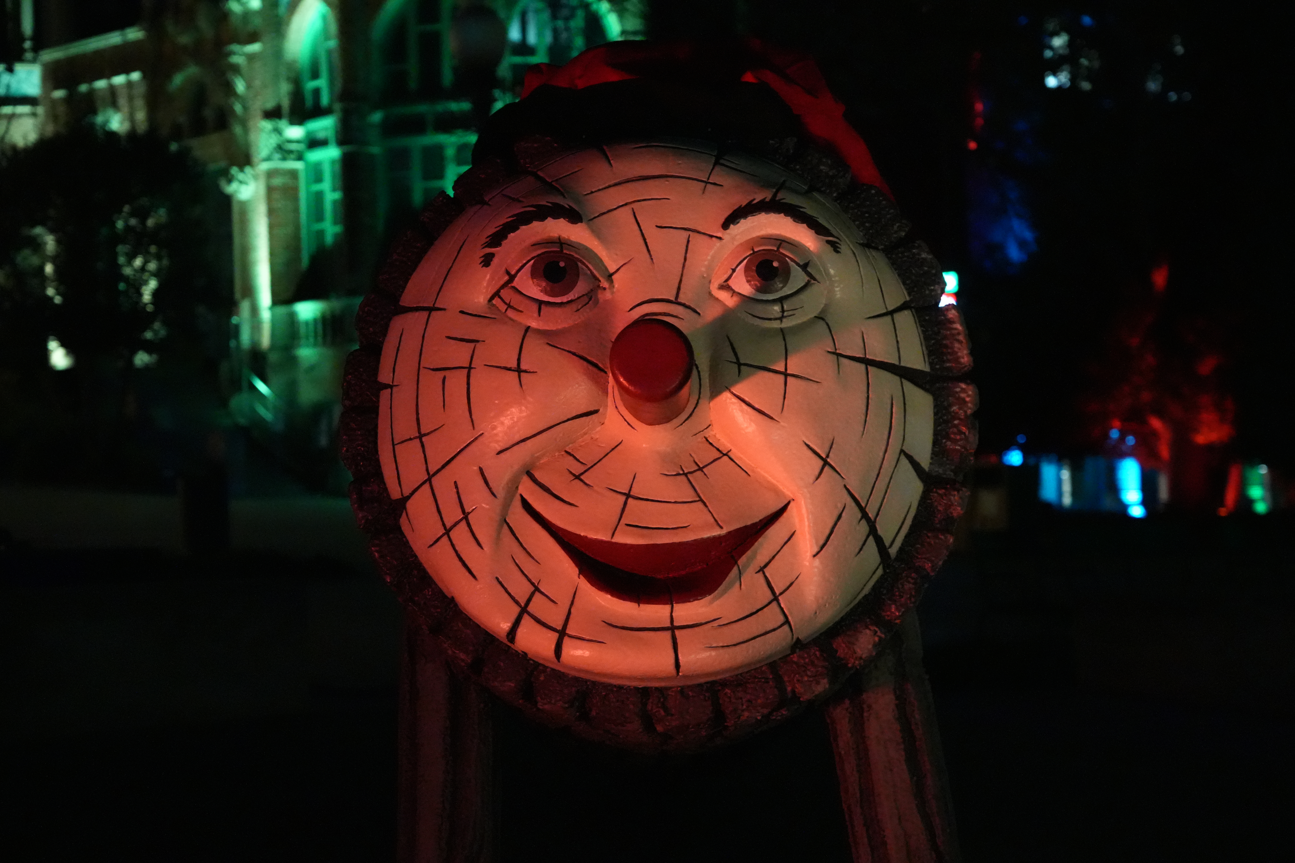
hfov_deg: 27.7
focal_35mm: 73
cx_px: 648
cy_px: 432
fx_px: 2626
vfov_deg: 18.7
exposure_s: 1/125
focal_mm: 73
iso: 16000
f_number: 5.6
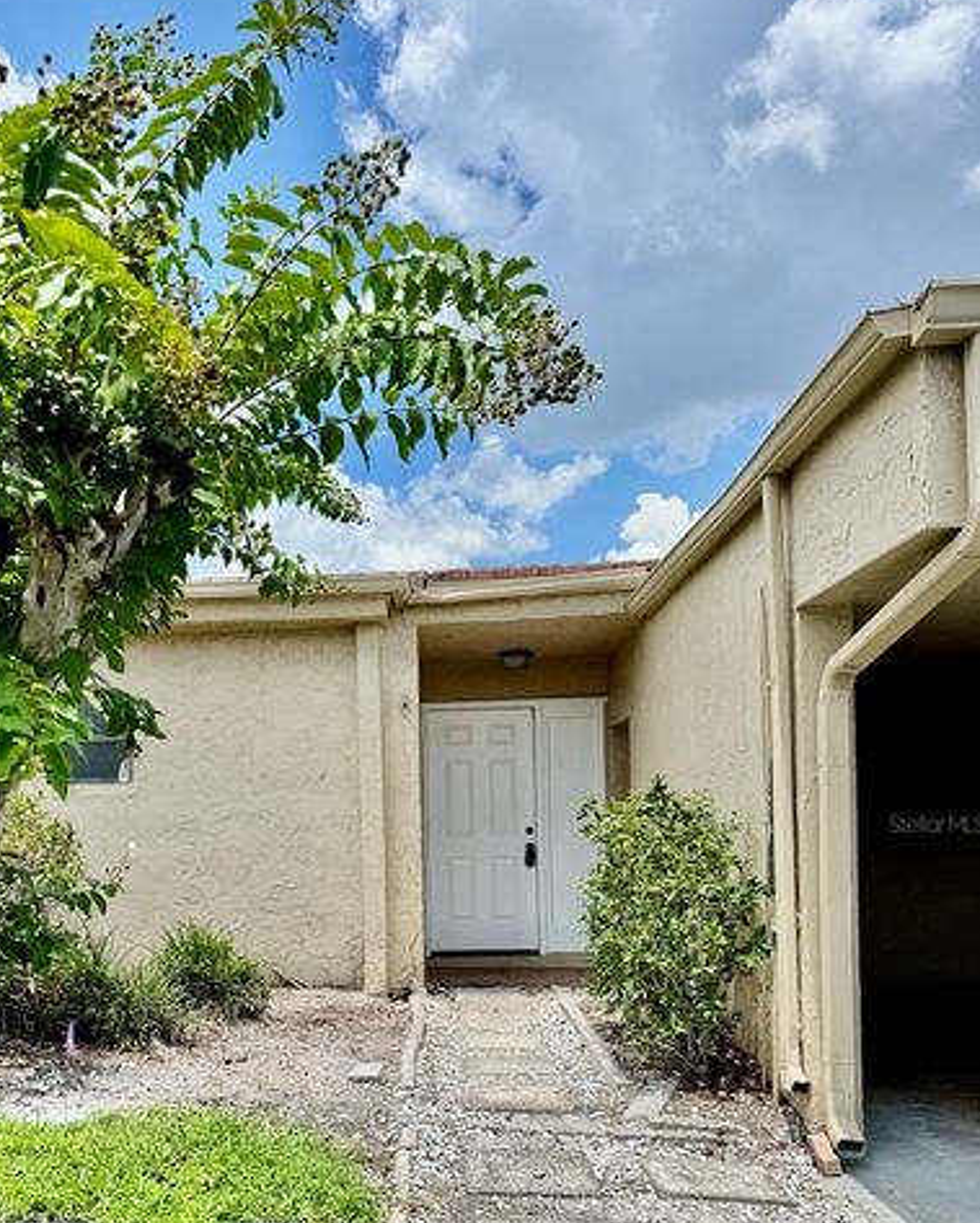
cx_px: 344
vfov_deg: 53.0
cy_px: 824
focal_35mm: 33
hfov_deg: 44.1
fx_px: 1195
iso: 80
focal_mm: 6.76
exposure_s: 1/3802
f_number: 1.78
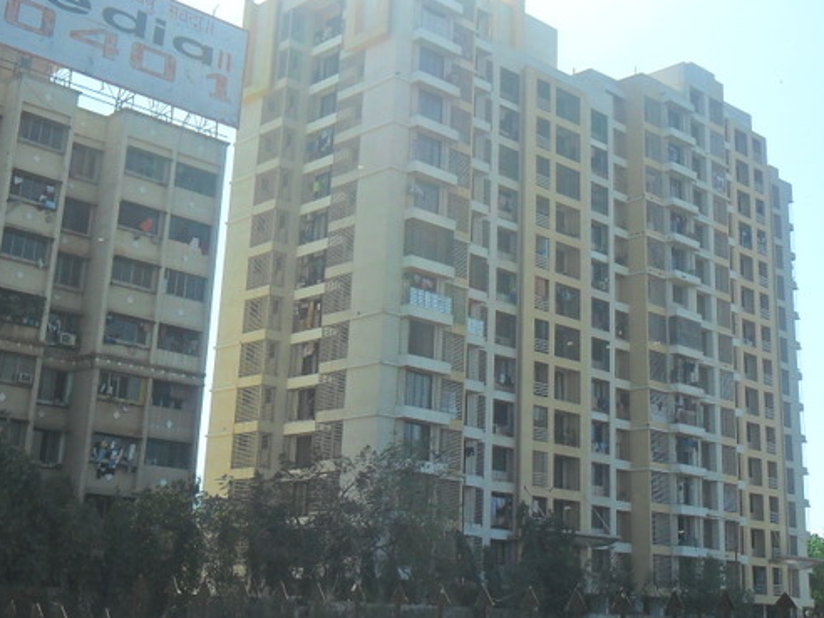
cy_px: 224
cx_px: 422
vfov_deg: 27.9
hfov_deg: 36.8
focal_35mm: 52
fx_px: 1238
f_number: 3.7
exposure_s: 1/1000
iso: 100
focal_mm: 5.7
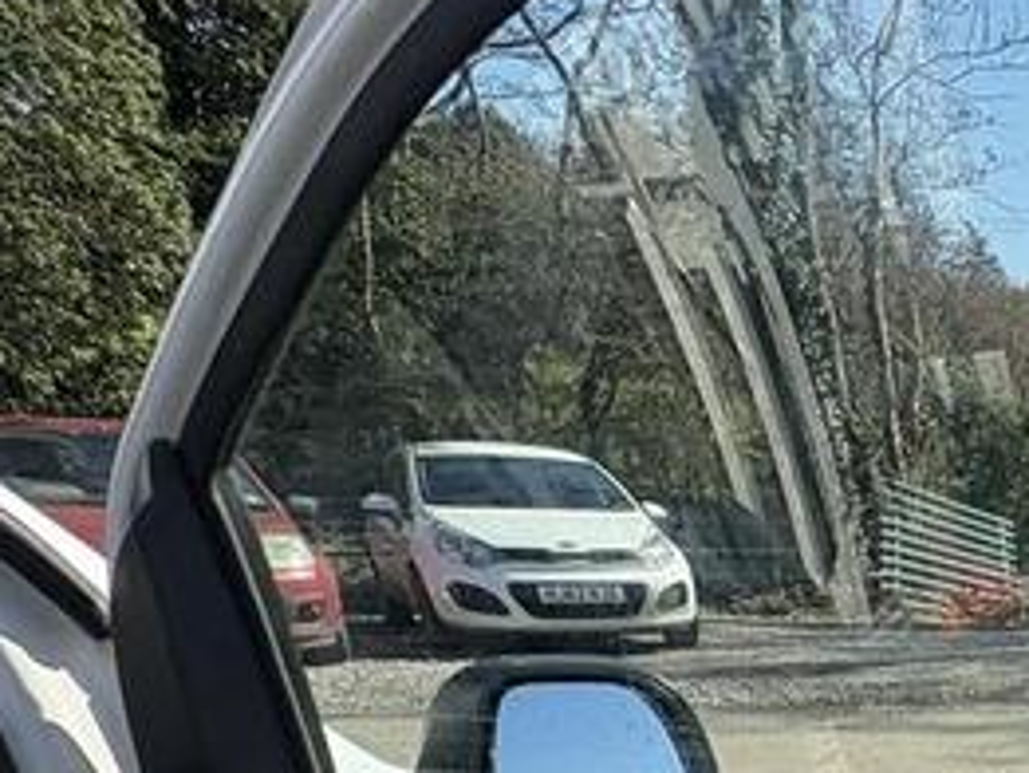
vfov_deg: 24.9
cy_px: 1089
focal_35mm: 48
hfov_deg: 28.0
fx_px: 1428
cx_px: 1510
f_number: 2.2
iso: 50
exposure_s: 1/868
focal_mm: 2.22
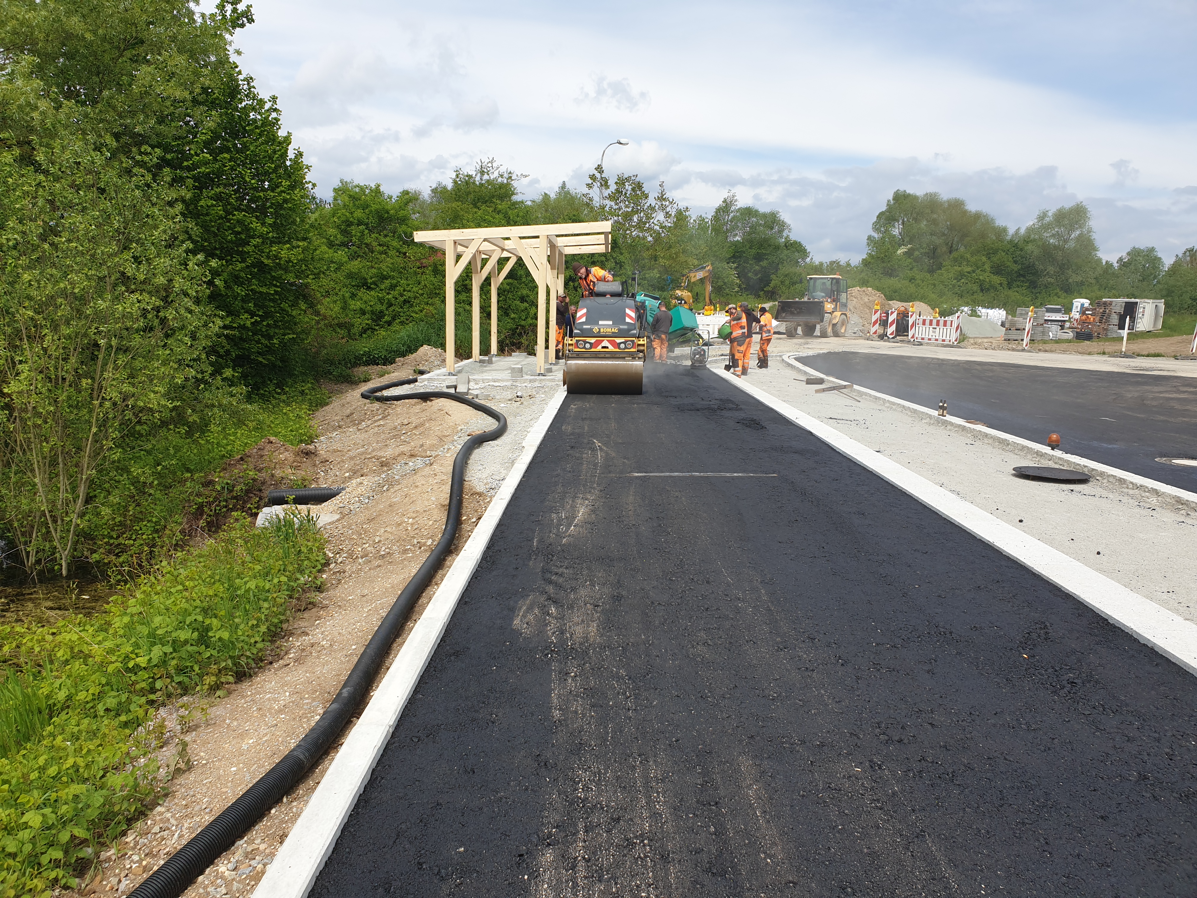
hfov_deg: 67.3
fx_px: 899
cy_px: 449
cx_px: 598
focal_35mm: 26
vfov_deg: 53.1
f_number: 2.4
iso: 50
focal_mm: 4.3
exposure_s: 1/1715
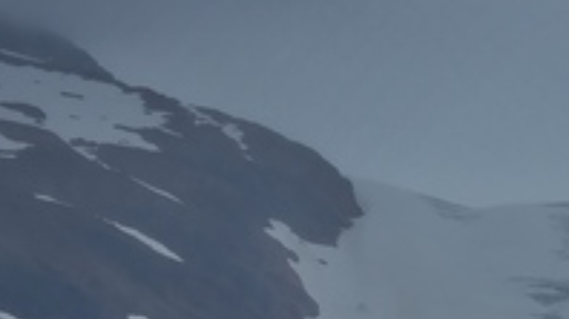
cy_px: 598
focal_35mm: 692
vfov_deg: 1.7
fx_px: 10432
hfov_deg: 3.1
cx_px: 1532
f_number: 10
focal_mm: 102
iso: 100
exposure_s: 1/400
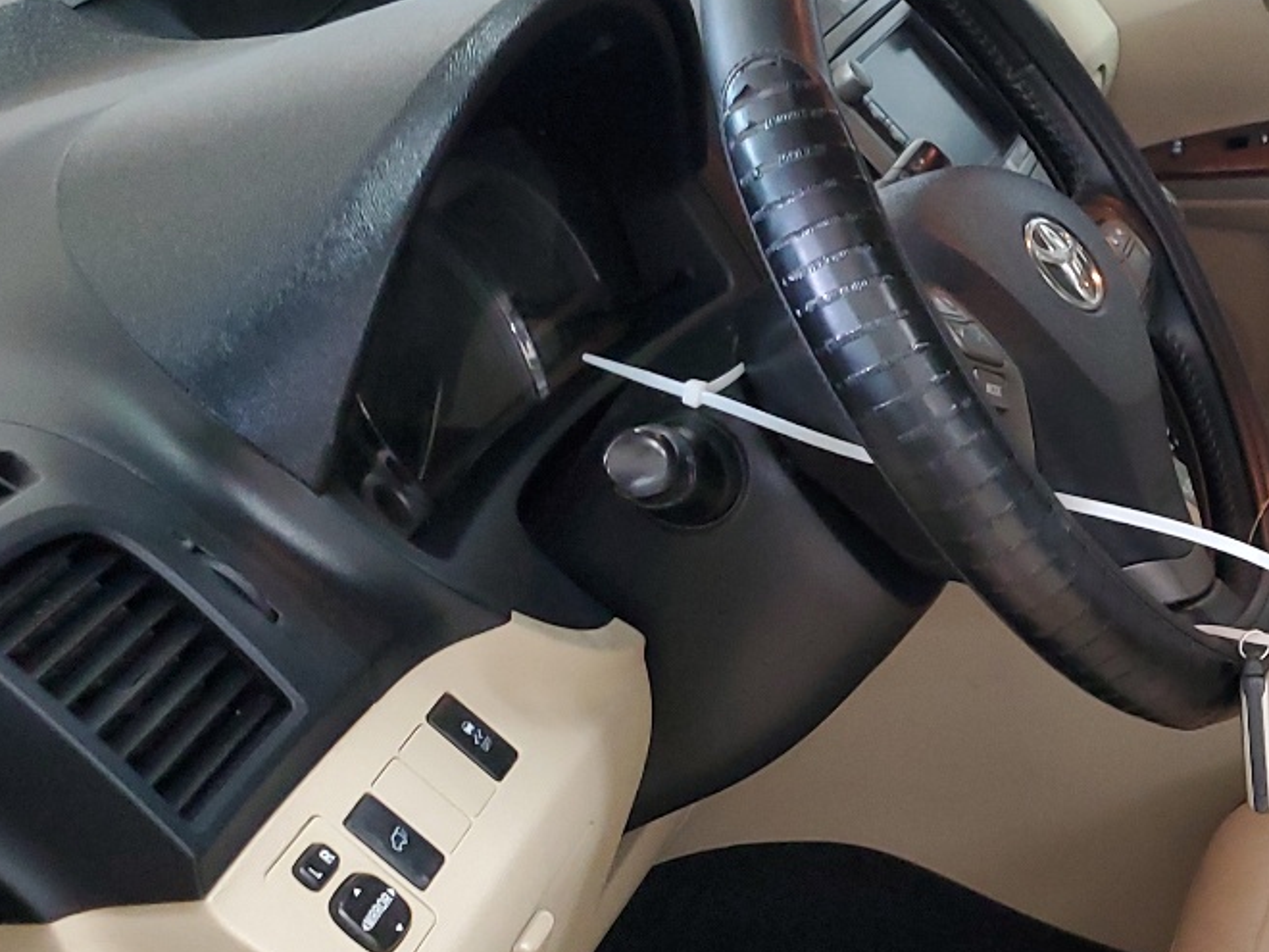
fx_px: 2310
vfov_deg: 23.0
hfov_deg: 28.0
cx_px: 1402
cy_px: 733
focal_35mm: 63
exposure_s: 1/60.2
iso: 196
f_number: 1.5
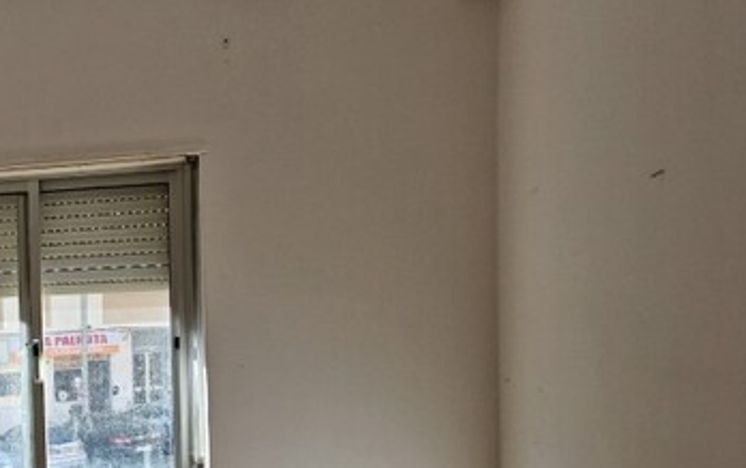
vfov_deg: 22.9
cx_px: -99
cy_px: 367
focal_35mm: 56
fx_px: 1139
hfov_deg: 31.6
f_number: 1.8
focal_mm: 6.4
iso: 50
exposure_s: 1/180
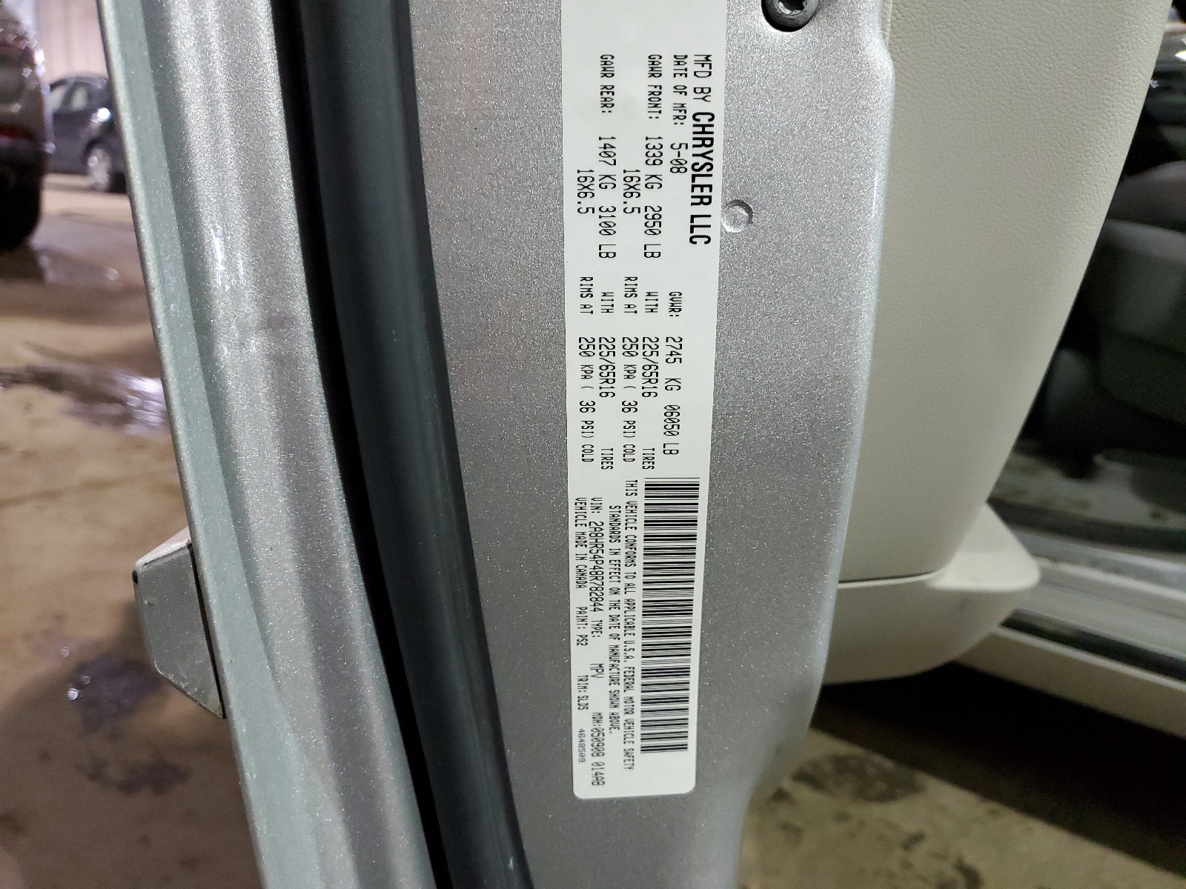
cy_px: 444
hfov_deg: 67.3
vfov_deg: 53.1
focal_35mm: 26
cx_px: 593
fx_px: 891
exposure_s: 1/60.2
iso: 358
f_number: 1.5
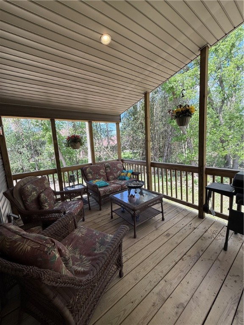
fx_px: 132
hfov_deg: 85.7
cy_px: 162
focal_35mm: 14
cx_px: 122
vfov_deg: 102.1
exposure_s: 1/261
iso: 64
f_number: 2.2
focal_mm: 2.22
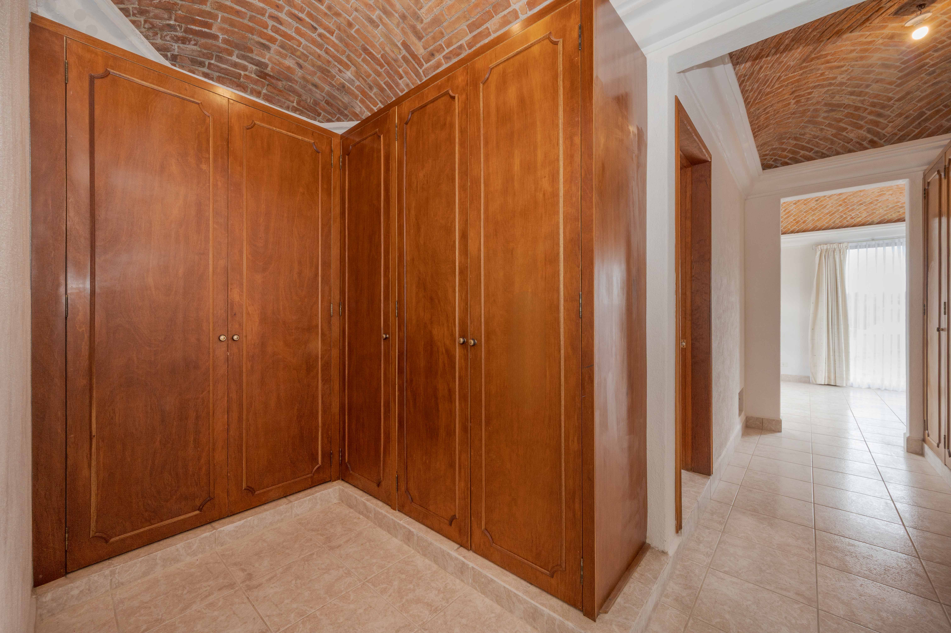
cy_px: 316
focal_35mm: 14
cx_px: 476
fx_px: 370
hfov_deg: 104.3
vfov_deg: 81.1
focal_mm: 14
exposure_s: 1/4
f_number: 20
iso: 400
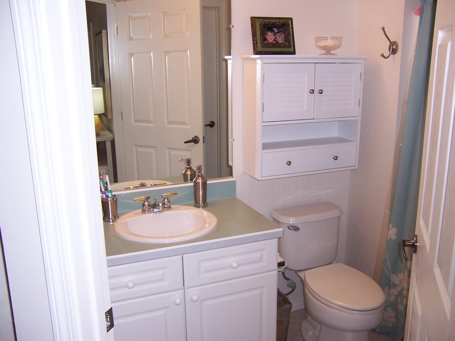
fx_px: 434
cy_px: 170
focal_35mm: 33
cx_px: 228
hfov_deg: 55.4
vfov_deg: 42.9
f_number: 2.8
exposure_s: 1/60
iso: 80
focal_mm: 5.5
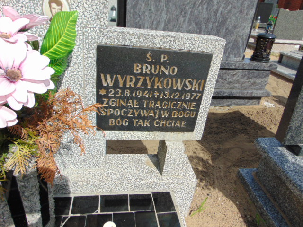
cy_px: 114
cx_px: 152
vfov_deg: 54.9
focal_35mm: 25
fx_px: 219
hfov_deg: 69.4
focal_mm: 4.5
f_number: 7.7
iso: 80
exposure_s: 1/250
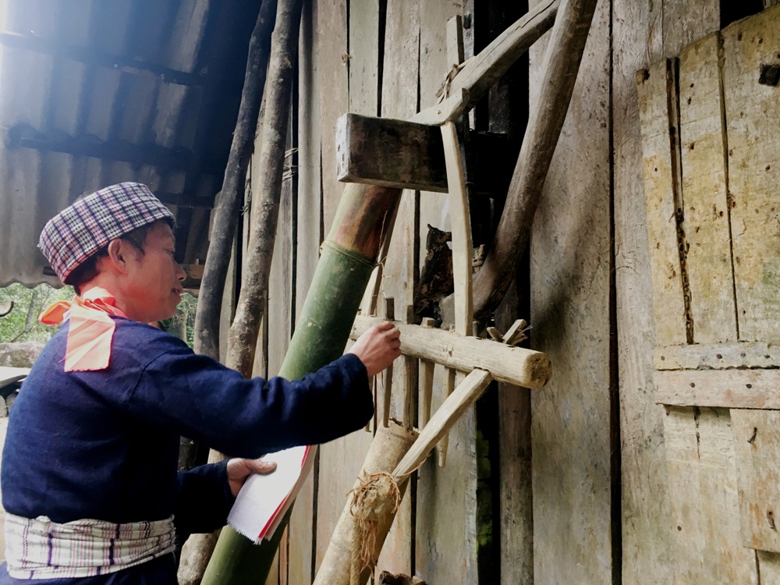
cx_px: 390
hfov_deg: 61.7
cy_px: 292
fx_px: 653
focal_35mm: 29
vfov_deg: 48.2
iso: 100
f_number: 2.2
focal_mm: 4.15
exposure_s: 1/33
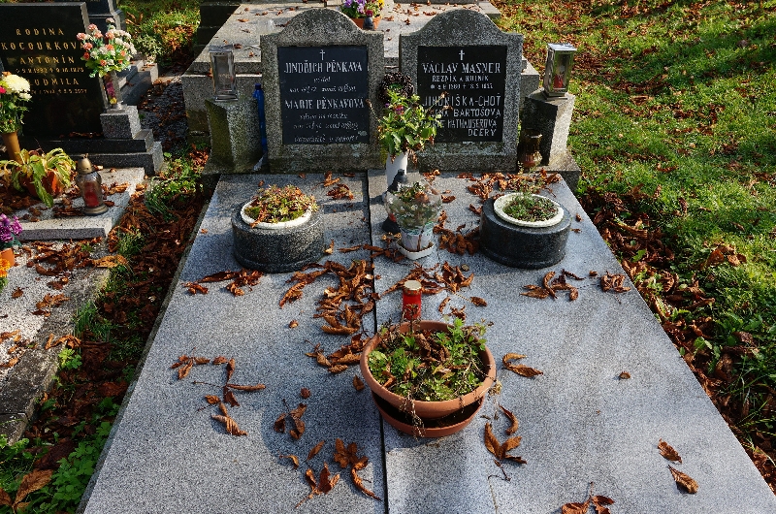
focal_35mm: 30
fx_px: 645
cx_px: 388
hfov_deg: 62.0
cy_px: 257
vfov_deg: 43.4
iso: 100
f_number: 10
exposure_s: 1/80
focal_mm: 20
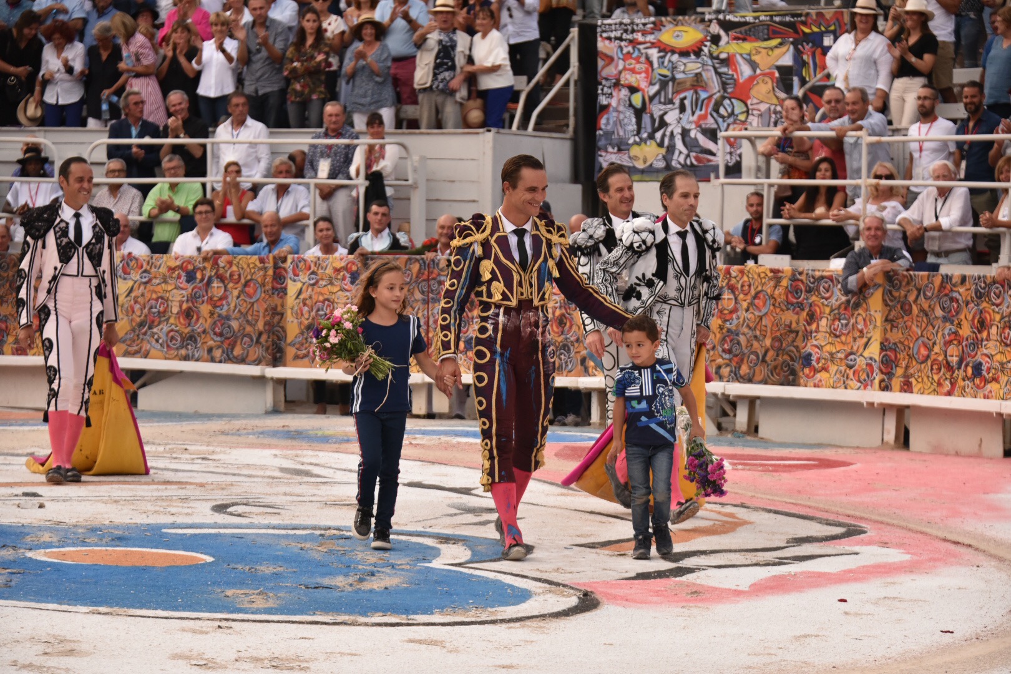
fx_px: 3426
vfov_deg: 11.2
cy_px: 337
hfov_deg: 16.8
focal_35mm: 122
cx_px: 506
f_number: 5.6
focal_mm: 122
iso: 2000
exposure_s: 1/1600
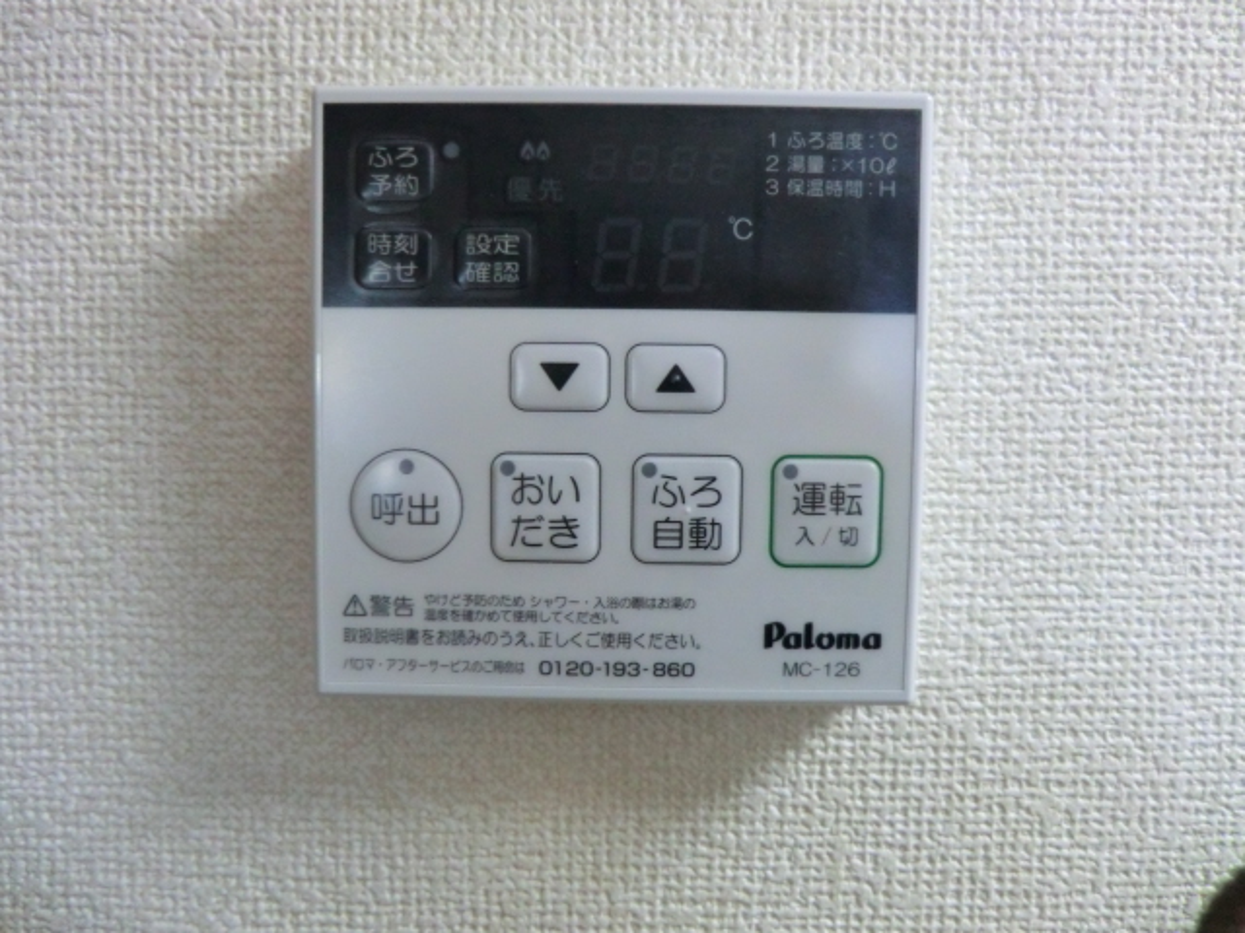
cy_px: 466
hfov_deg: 71.6
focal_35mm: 24
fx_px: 863
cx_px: 622
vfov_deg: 56.8
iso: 320
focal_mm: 4.3
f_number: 3.2
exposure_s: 1/60
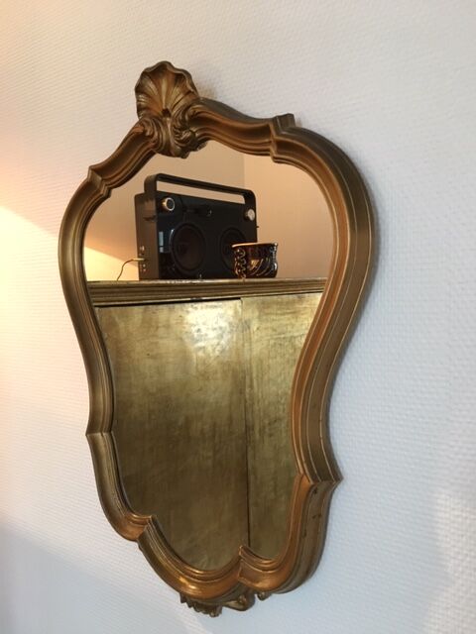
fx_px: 532
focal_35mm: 29
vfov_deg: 61.7
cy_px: 317
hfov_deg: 48.2
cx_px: 238
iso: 200
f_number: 2.2
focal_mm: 4.15
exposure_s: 1/20
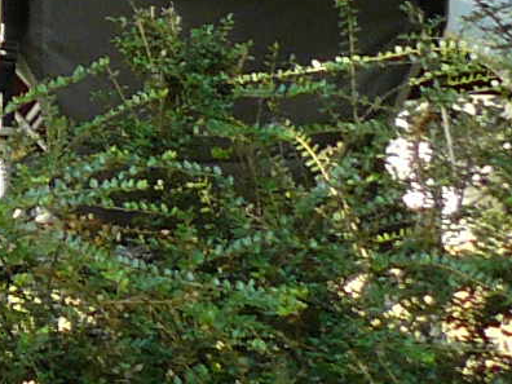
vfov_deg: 5.2
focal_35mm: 279
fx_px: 4127
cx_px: -1090
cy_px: -454
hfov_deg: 6.4
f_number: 3.6
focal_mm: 6
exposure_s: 1/125
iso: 100
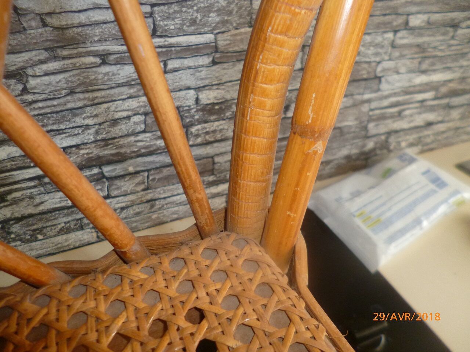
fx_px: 326
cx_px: 235
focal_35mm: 24
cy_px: 176
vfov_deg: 56.8
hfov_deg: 71.6
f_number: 2.5
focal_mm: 4.3
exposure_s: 1/60
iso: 160
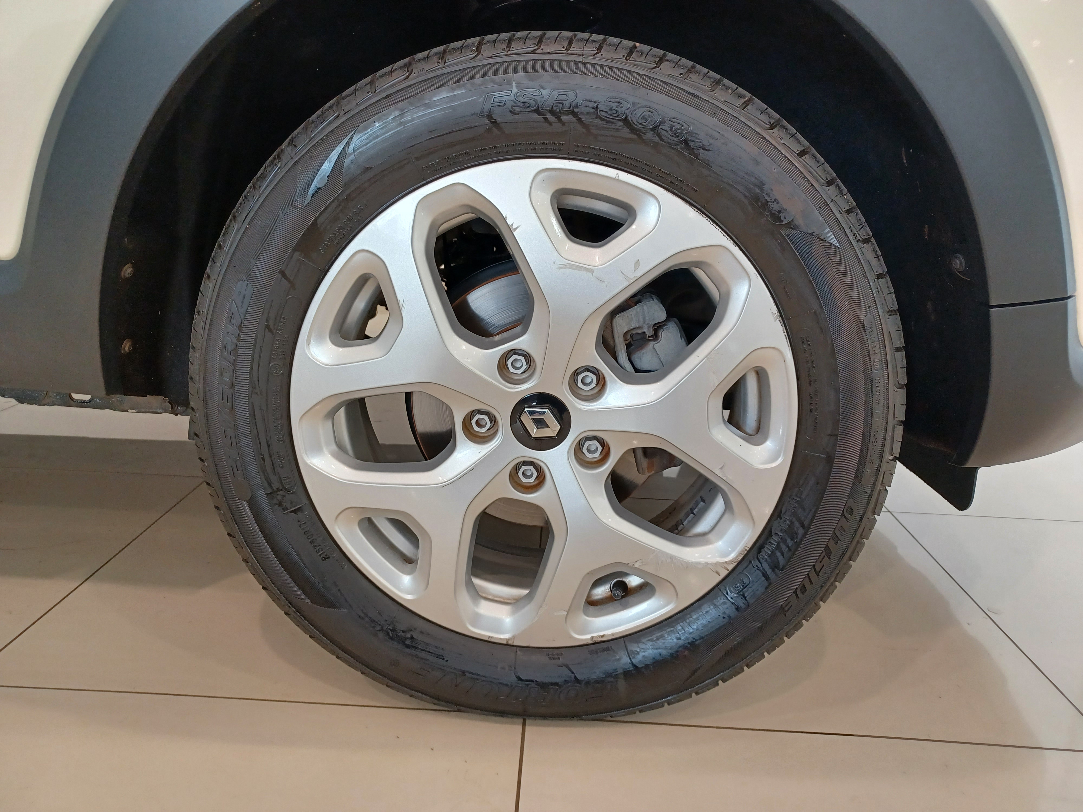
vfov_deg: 54.9
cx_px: 542
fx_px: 782
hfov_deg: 69.4
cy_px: 406
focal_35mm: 25
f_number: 1.8
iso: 250
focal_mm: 4.6
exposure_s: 1/40
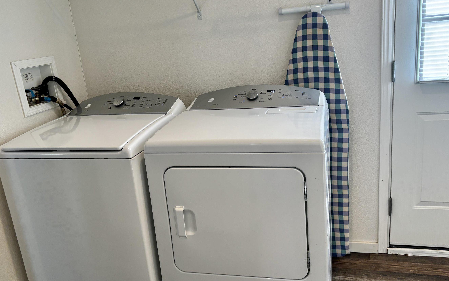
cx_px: 233
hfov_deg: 59.6
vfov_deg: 39.4
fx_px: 392
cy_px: 145
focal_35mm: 32
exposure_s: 1/120
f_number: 1.6
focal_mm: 5.96
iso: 80
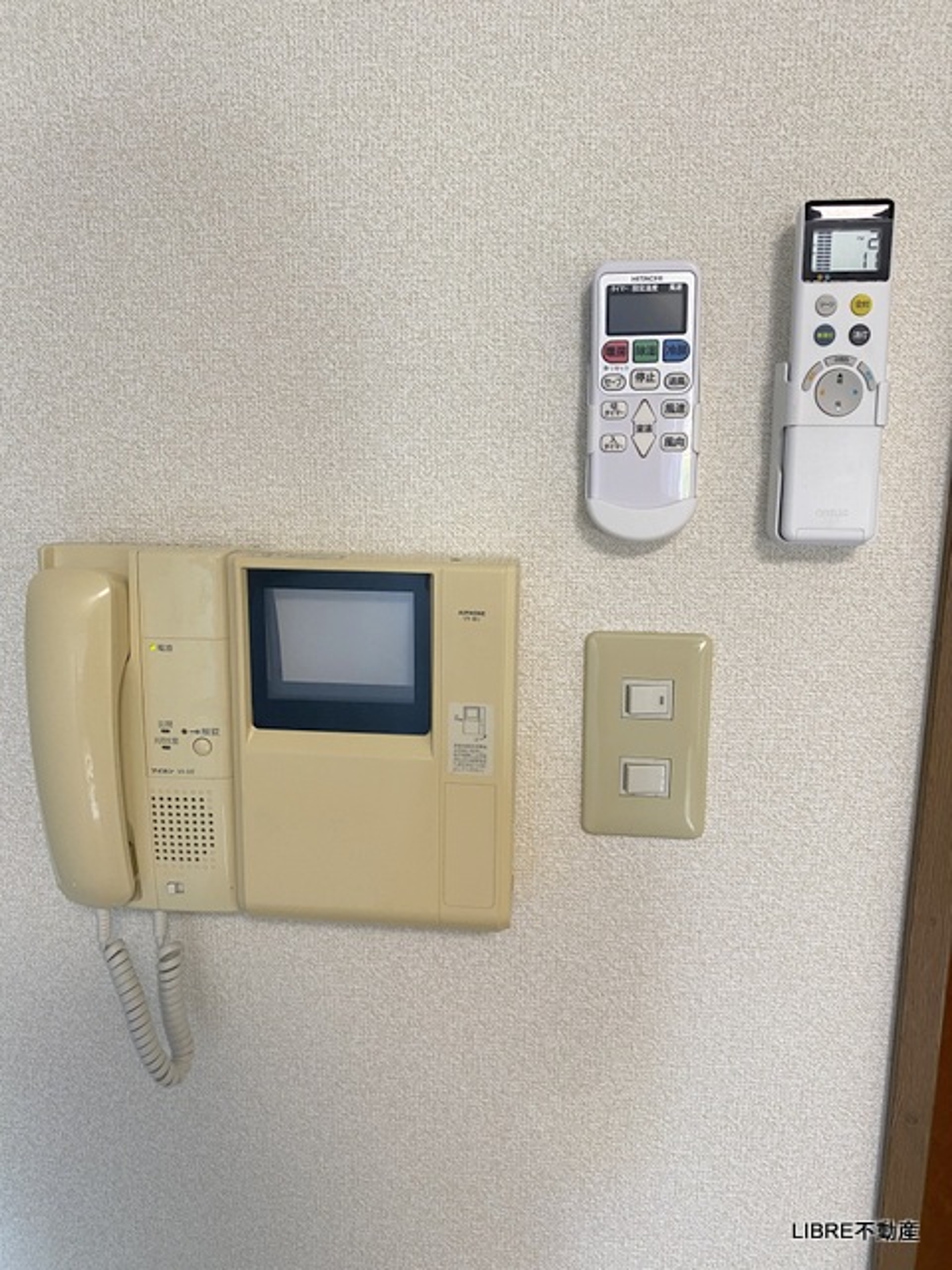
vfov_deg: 67.3
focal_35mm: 26
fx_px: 953
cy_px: 635
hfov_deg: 53.1
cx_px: 476
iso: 80
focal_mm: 4.25
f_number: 1.8
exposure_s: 1/60
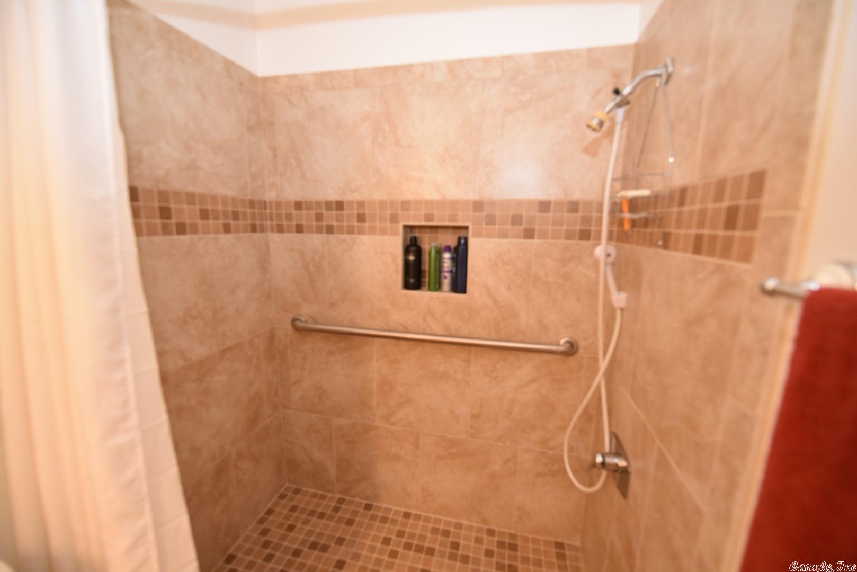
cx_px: 428
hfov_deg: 104.2
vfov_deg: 81.3
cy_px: 286
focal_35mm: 14
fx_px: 333
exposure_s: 1/60
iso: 800
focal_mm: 14
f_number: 3.2
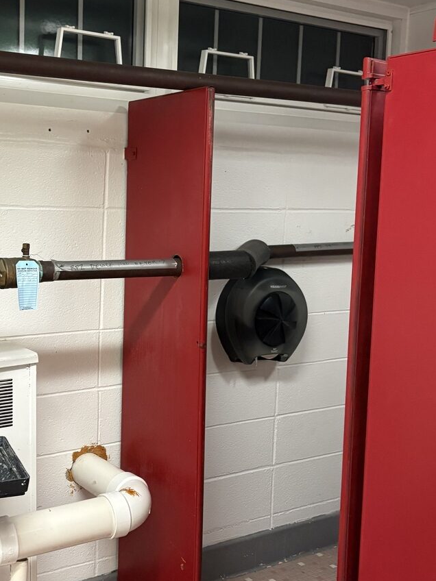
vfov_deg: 41.2
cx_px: 122
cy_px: 286
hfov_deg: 31.1
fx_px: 773
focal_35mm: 46
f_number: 1.6
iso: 320
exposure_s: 1/60
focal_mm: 5.96
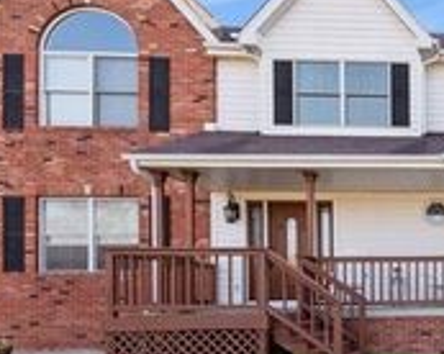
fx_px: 499
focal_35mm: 38
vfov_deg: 37.8
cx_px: 524
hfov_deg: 37.3
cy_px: 277
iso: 200
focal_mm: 14
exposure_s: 1/60
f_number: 11
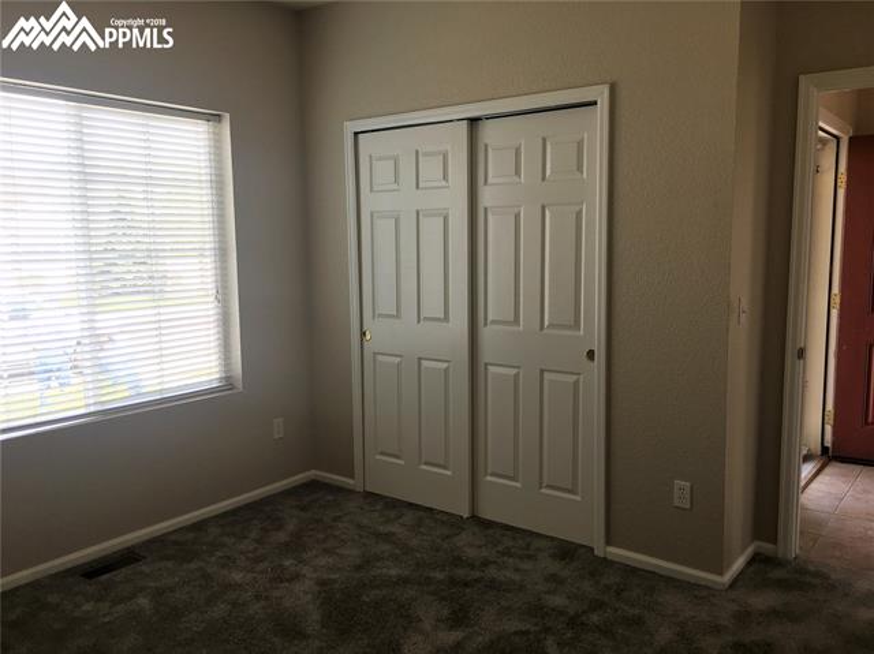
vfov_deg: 48.2
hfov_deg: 61.7
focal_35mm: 29
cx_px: 437
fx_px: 732
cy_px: 327
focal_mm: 4.15
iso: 25
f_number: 2.2
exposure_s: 1/40
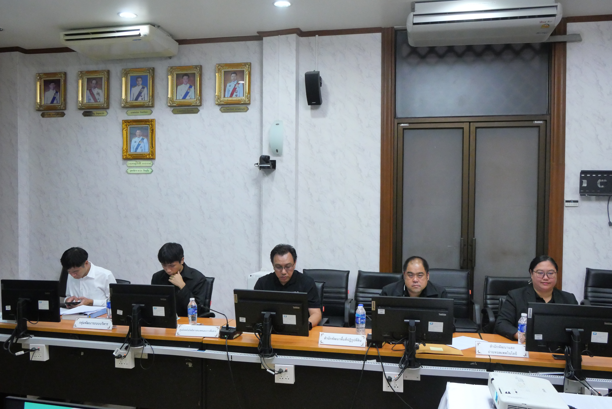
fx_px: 527
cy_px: 204
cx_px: 306
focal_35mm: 31
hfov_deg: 60.3
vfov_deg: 42.4
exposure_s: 1/50
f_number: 6.3
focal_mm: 15
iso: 3200
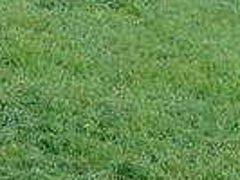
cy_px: -218
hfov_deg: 9.8
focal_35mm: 192
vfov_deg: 7.4
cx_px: -175
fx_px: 1332
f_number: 3
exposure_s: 1/250
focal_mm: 4.5
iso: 80
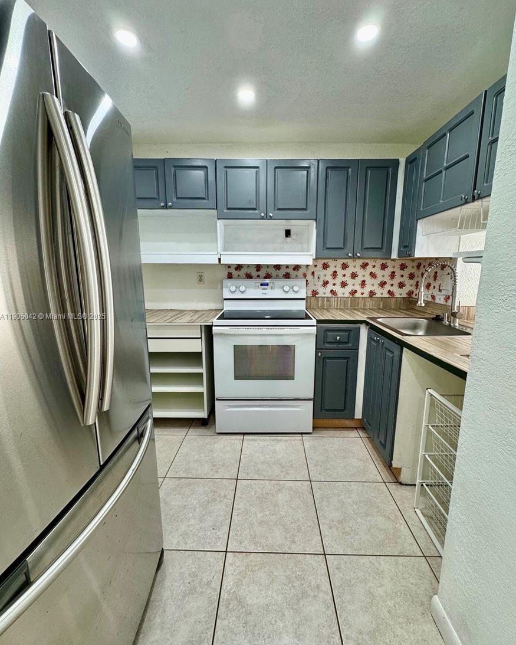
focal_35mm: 15
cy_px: 317
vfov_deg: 96.8
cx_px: 263
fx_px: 286
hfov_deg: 84.1
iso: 160
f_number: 2.2
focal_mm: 2.22
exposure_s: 1/120
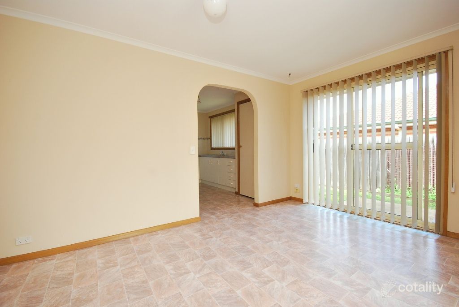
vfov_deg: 77.5
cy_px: 154
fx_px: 191
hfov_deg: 100.3
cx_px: 230
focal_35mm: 15
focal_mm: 10
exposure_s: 1/30
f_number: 7.1
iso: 400
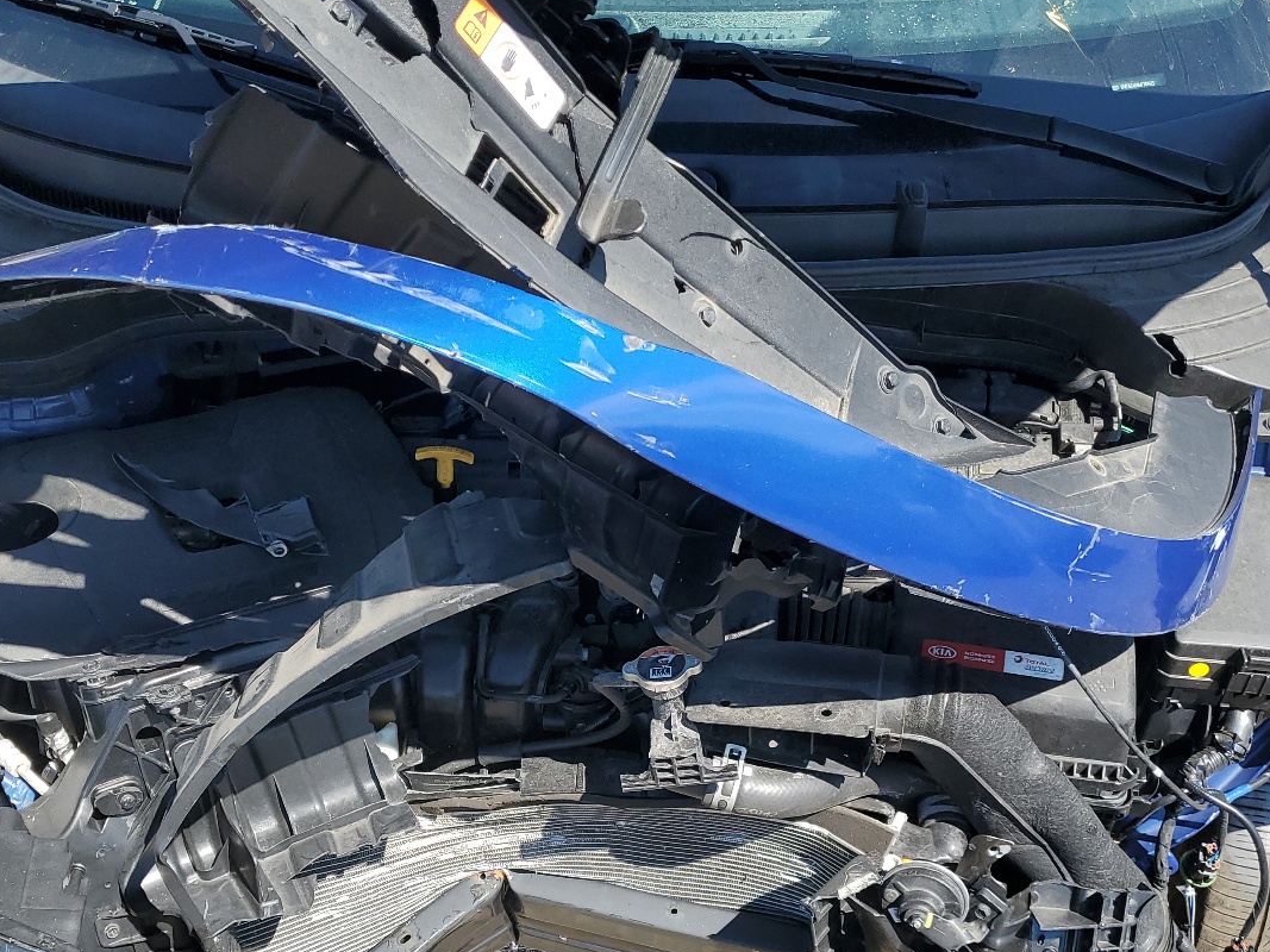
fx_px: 1431
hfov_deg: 47.8
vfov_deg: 36.3
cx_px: 573
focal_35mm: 39
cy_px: 662
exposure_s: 1/1429
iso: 50
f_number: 1.5
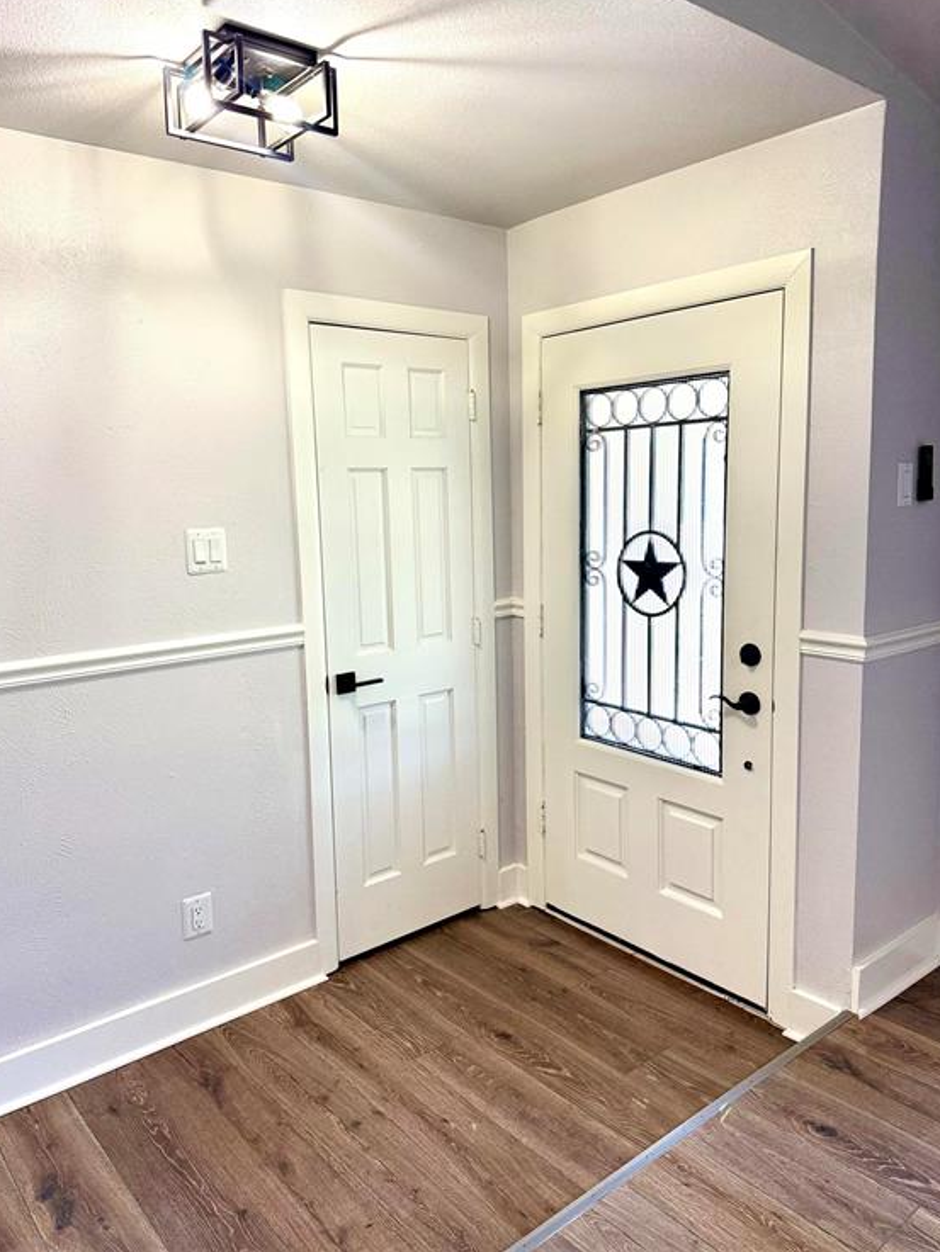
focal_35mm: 25
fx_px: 905
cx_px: 469
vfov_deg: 69.4
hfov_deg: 54.9
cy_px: 601
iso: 200
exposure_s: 1/185
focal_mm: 6.76
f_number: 1.78
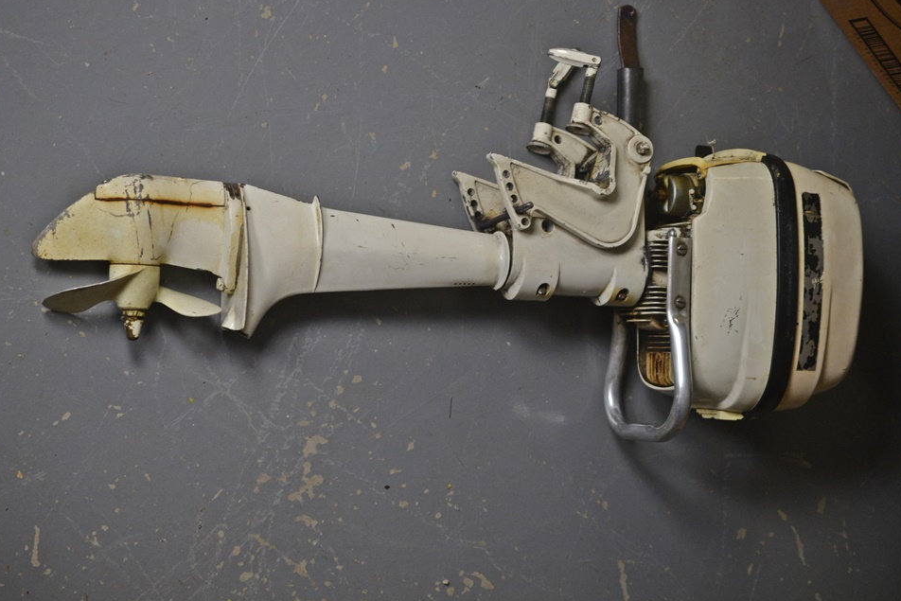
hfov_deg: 31.9
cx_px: 433
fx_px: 1577
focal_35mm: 63
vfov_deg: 21.6
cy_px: 289
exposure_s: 1/60
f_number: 2.8
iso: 560
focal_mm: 40
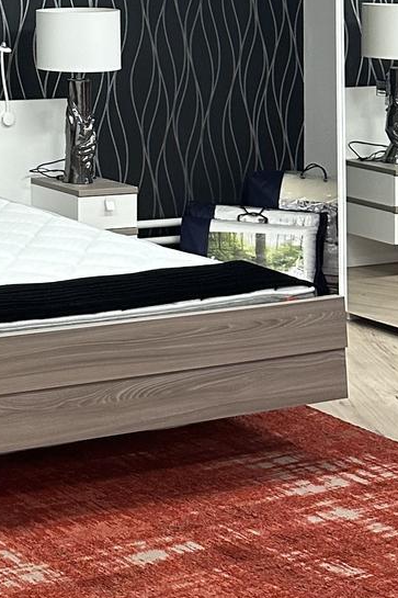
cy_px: -58
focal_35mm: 88
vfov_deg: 21.9
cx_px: -220
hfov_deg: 14.4
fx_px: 1460
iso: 200
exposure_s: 1/100
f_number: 1.78
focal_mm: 6.86
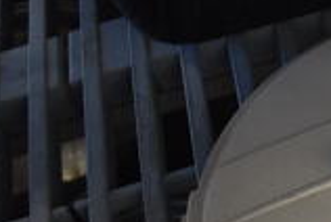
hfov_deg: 16.1
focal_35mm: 104
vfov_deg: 13.2
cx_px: 624
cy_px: 75
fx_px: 958
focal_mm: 18
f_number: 3.5
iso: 2000
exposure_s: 1/125
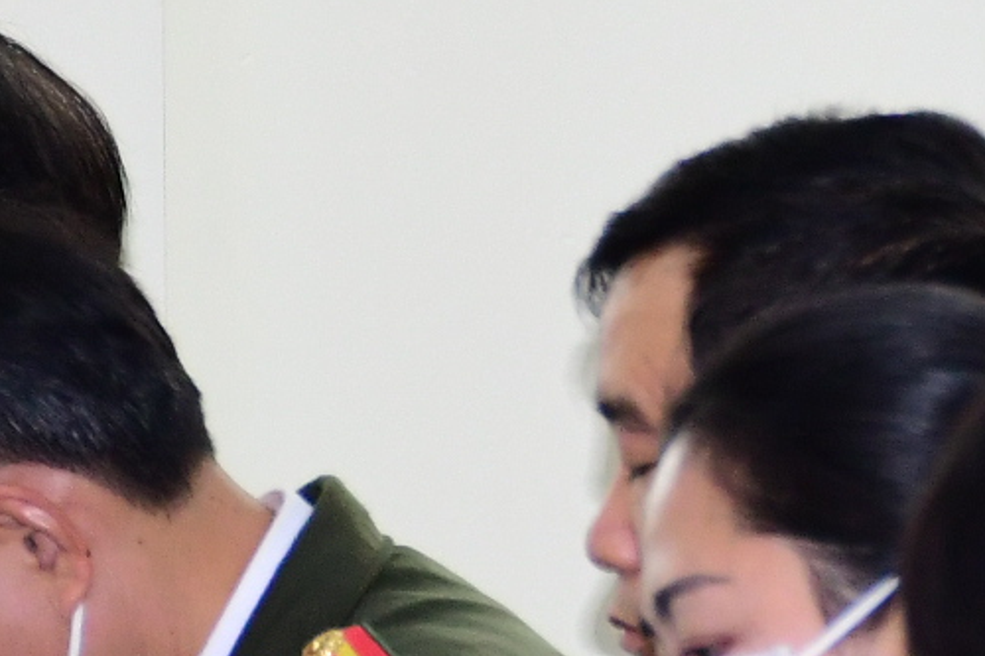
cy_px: 262
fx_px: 19413
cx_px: 1312
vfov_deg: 1.9
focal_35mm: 710
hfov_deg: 2.9
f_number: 5.3
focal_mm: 85
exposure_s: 1/200
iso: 1250
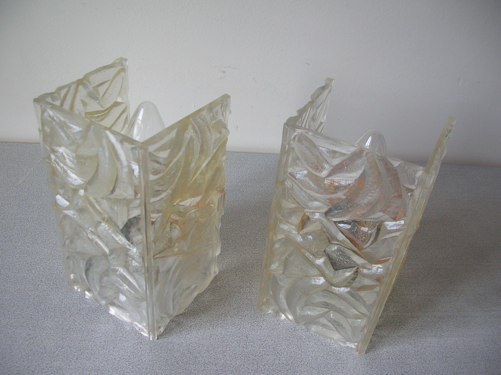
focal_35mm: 35
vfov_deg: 40.6
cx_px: 250
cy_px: 188
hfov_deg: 52.7
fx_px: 506
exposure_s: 1/41.3
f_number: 2.8
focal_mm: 5.8
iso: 50
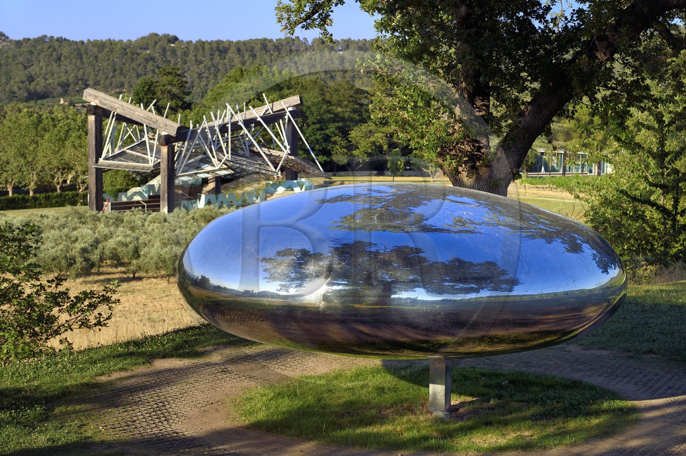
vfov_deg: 20.9
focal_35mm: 65
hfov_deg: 31.0
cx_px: 343
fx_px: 1238
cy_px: 228
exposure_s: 1/250
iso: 200
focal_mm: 65
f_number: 9
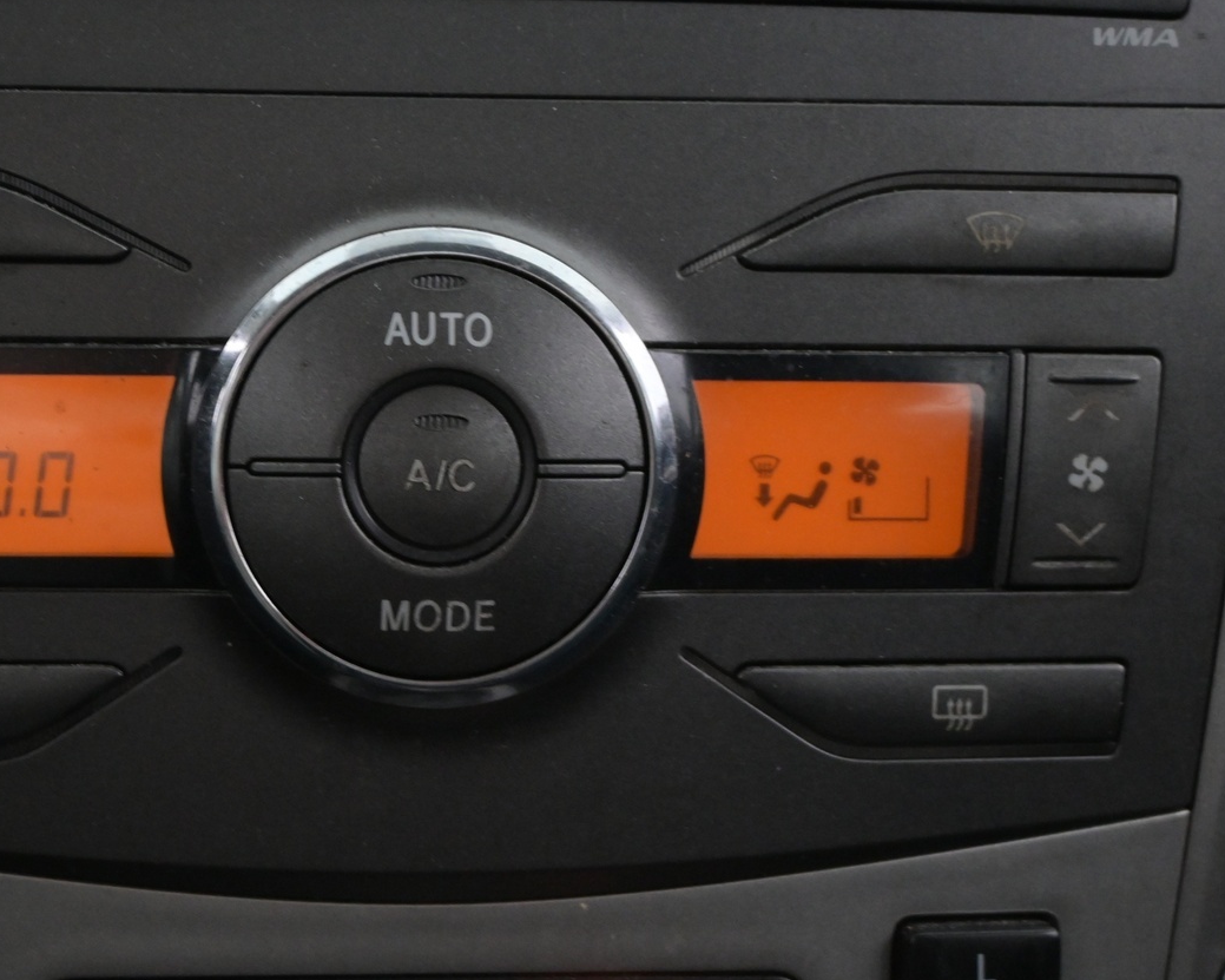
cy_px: 472
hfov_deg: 31.0
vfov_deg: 25.2
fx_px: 2188
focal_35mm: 60
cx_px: 413
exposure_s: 1/40
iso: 2800
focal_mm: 27.5
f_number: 4.5
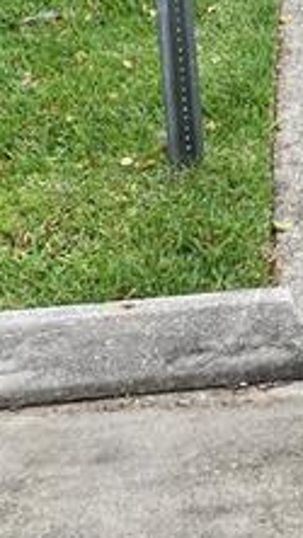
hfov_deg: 11.8
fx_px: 1399
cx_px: 448
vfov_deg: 19.0
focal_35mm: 98
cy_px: -284
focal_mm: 4.25
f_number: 1.8
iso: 32
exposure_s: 1/1300
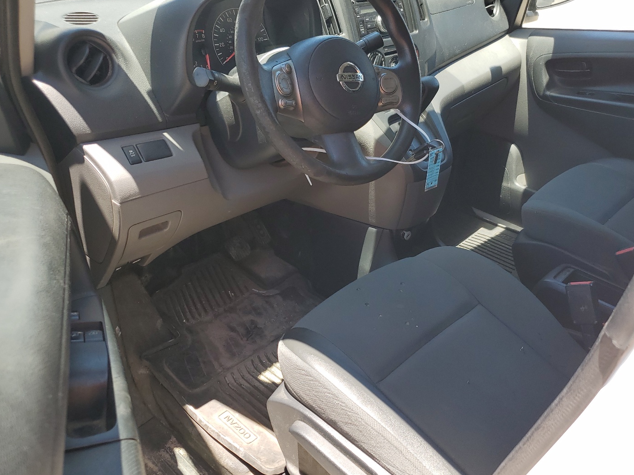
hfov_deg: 59.8
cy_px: 225
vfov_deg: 46.8
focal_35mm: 30
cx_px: 353
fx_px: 549
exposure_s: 1/455
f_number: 1.5
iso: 50
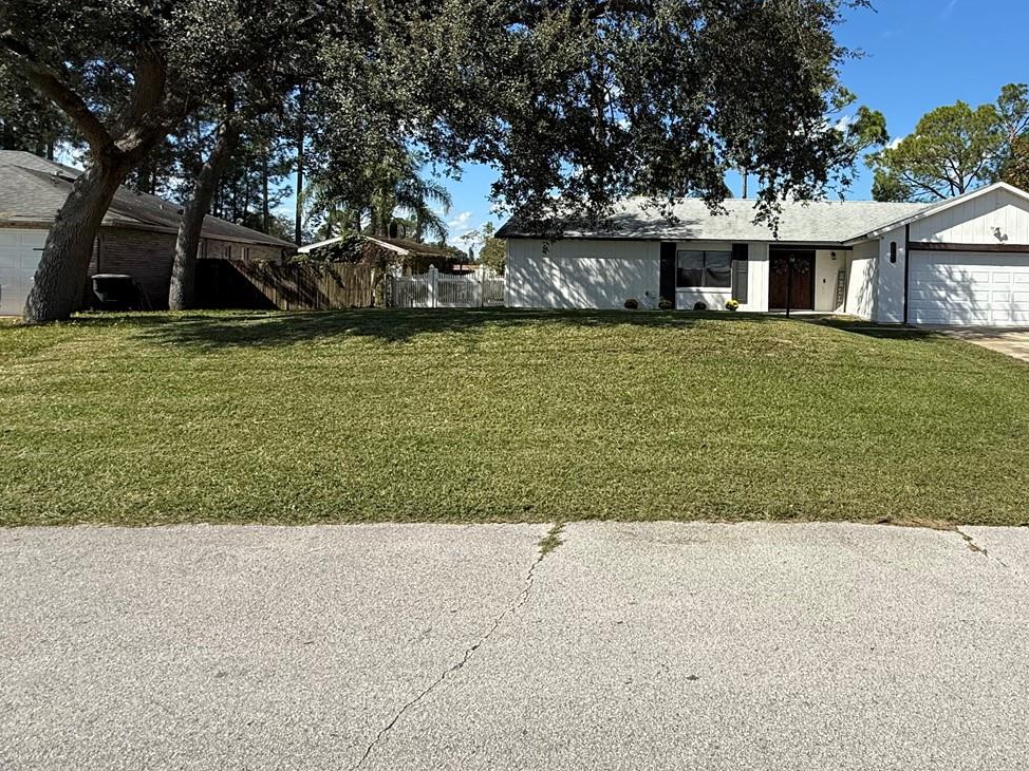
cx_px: 734
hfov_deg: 70.4
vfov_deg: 57.9
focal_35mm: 23
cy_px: 277
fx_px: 684
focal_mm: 2.22
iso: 50
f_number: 2.2
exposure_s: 1/1961
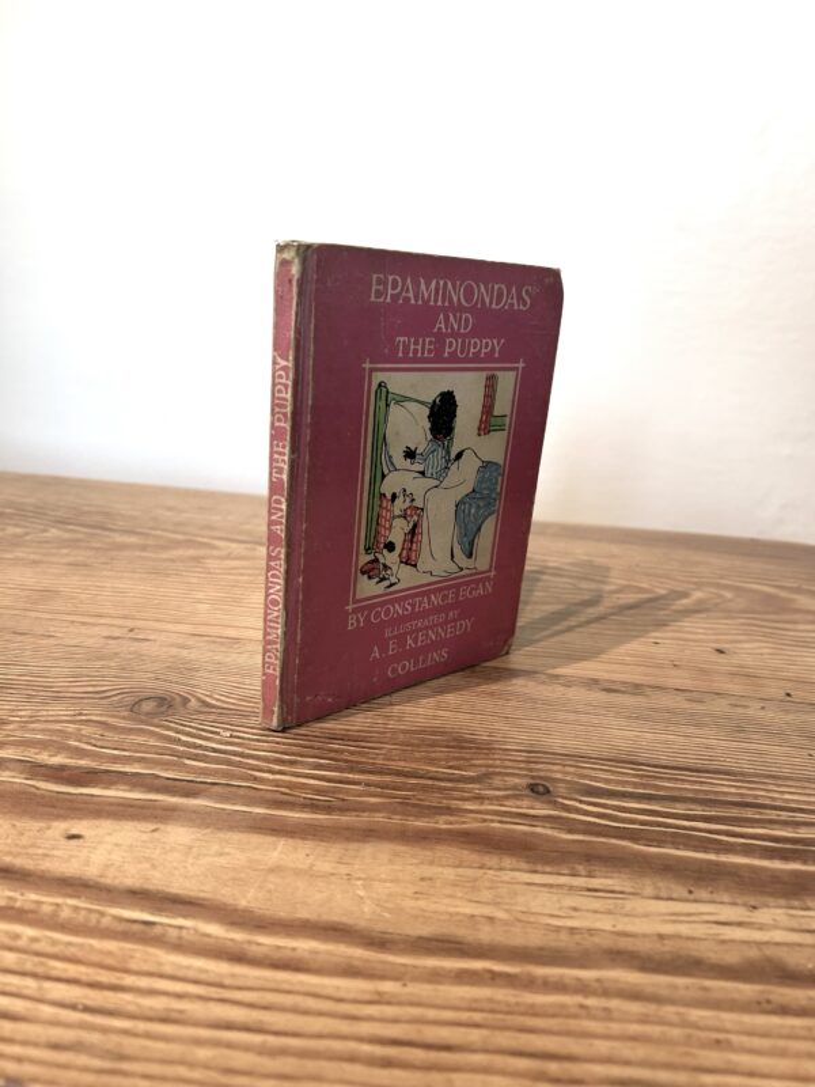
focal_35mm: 26
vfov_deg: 67.3
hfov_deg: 53.1
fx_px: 816
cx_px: 408
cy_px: 544
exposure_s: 1/100
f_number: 1.5
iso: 125
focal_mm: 5.7
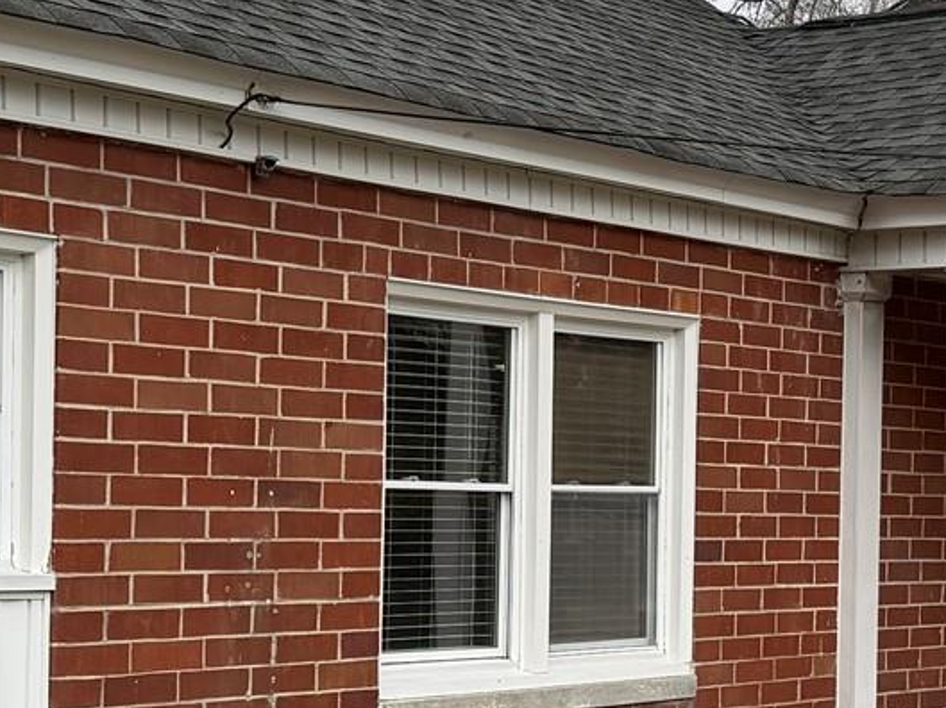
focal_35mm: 93
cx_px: 753
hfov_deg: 20.9
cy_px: 517
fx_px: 2540
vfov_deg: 15.8
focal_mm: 6.76
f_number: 1.78
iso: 80
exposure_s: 1/3021
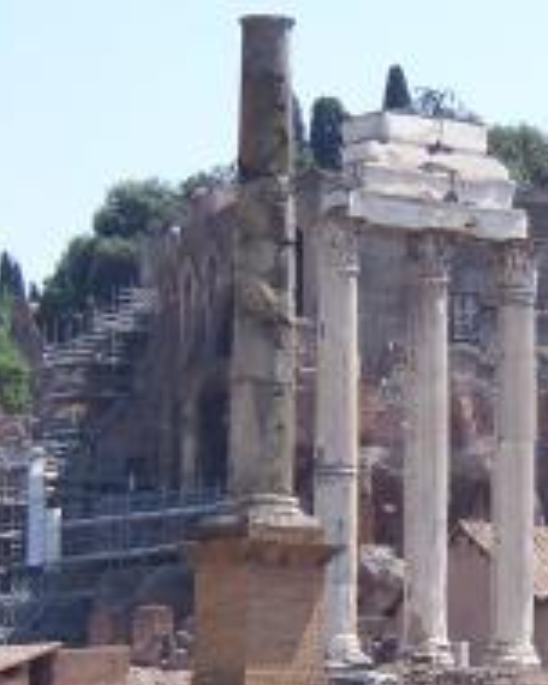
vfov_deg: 11.1
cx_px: 591
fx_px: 3528
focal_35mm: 174
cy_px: 458
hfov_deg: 8.8
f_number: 4
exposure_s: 1/500
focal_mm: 11
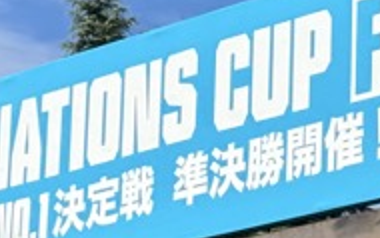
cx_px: 280
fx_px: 2839
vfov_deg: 4.8
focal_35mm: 274
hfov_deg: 7.6
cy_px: 50
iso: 64
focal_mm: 6.76
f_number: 1.78
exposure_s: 1/5848
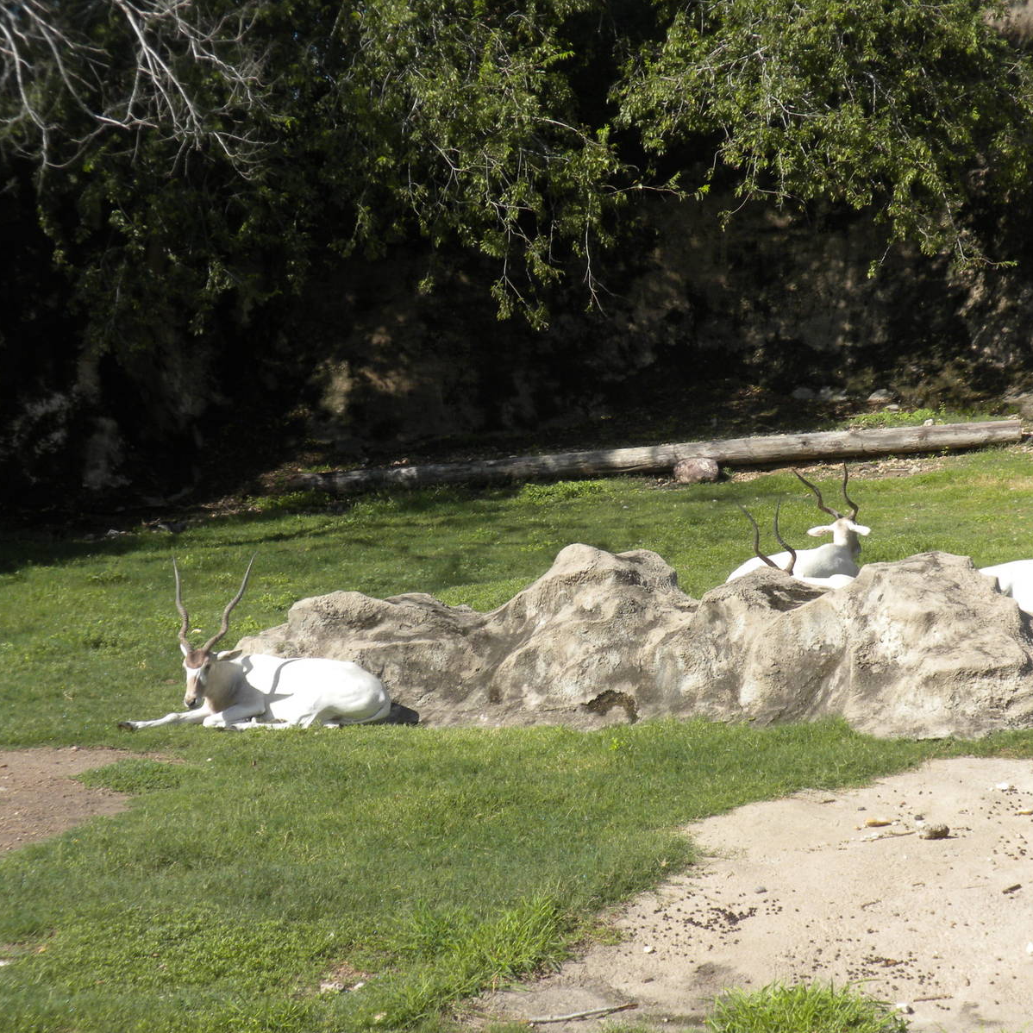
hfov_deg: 20.4
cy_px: 516
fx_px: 2870
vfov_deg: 20.4
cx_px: 642
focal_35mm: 85
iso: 64
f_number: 5
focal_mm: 12.7
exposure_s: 1/340
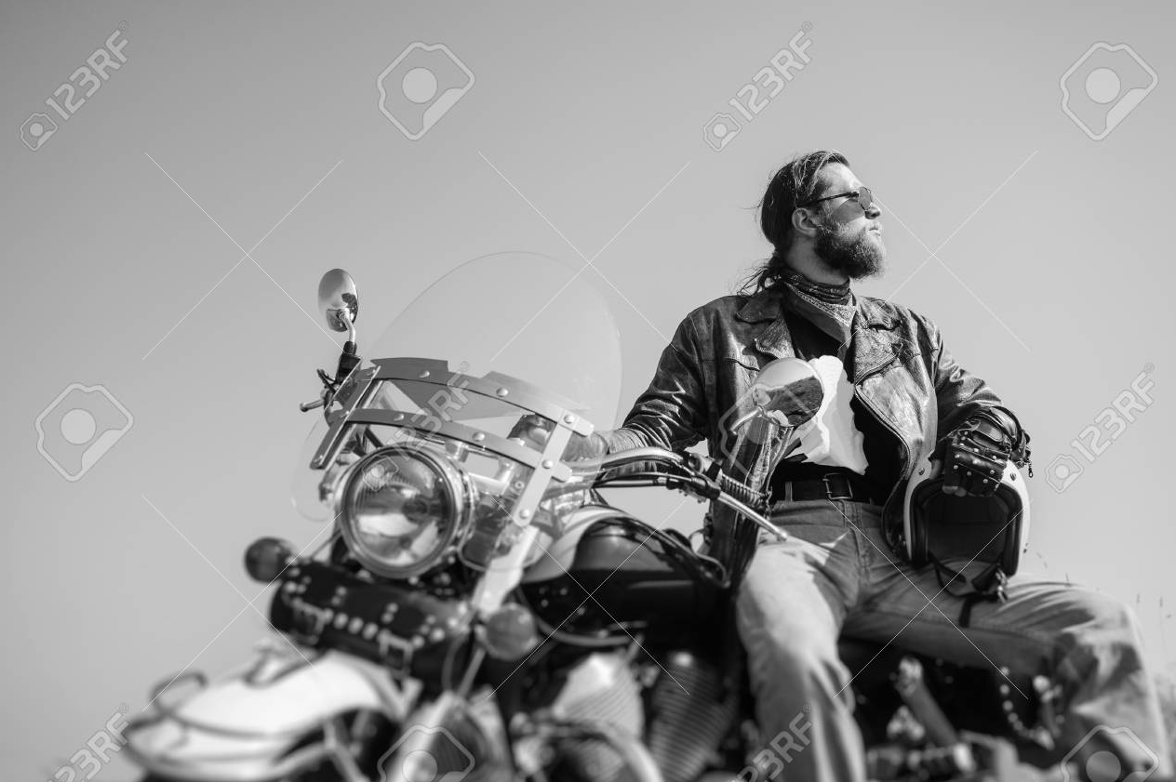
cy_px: 394
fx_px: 1175
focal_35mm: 36
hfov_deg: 53.2
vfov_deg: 36.8
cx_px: 589
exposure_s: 1/1600
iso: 100
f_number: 4
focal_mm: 35
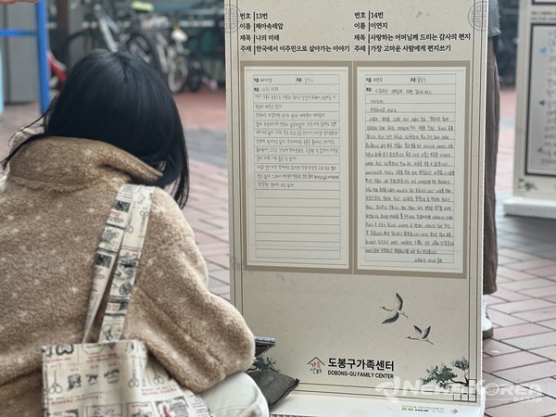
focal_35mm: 77
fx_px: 1237
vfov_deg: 19.1
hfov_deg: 25.3
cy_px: 208
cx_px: 278
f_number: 2.8
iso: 32
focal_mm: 9
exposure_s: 1/121
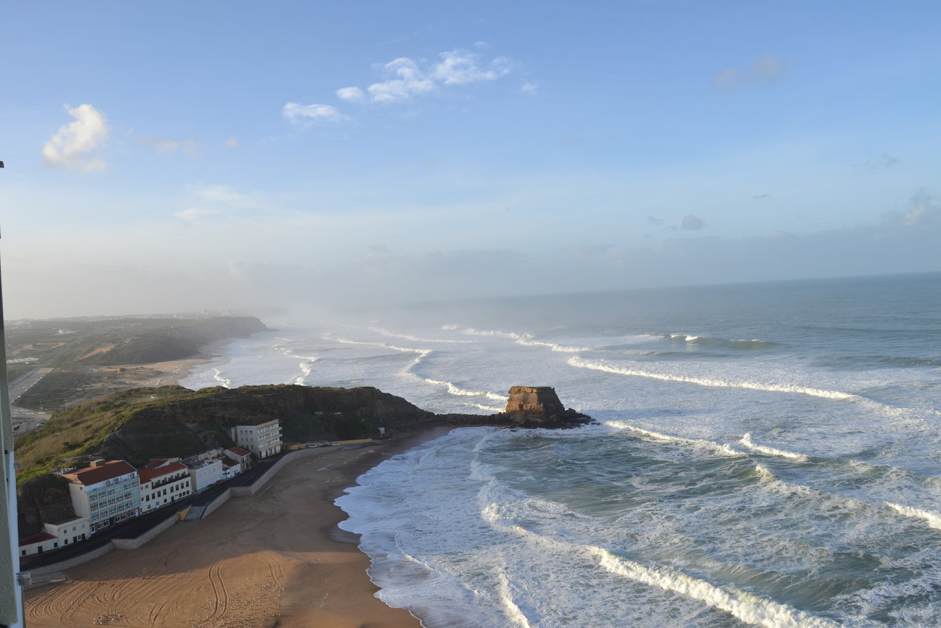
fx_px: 706
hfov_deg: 67.4
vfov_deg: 48.0
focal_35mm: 27
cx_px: 470
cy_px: 314
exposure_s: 1/250
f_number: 8
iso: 100
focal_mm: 18
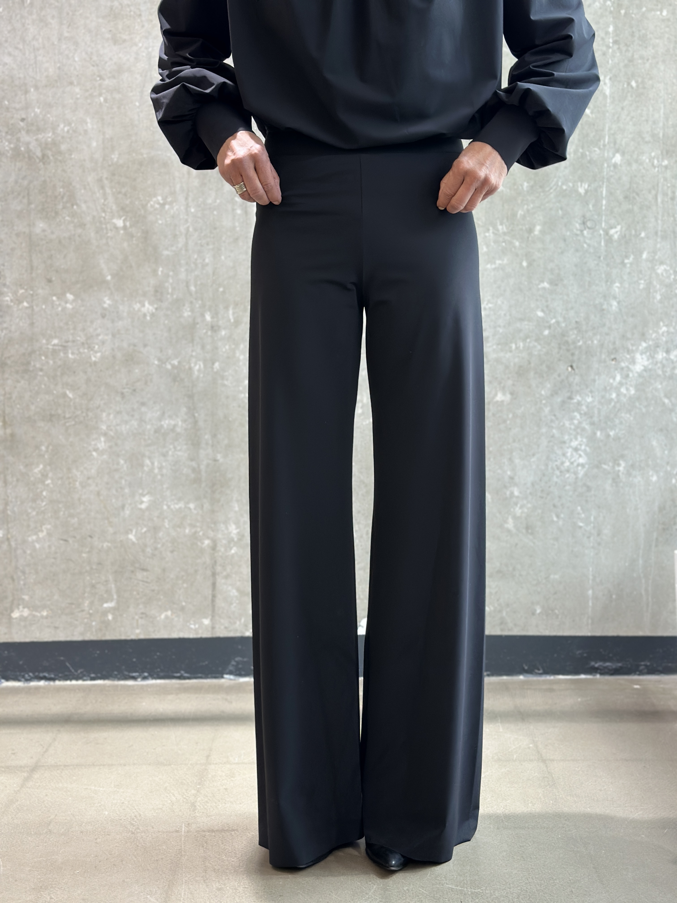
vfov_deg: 39.7
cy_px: 452
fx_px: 1252
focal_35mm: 48
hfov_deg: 30.3
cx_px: 338
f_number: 1.78
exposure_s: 1/50
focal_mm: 6.86
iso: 125
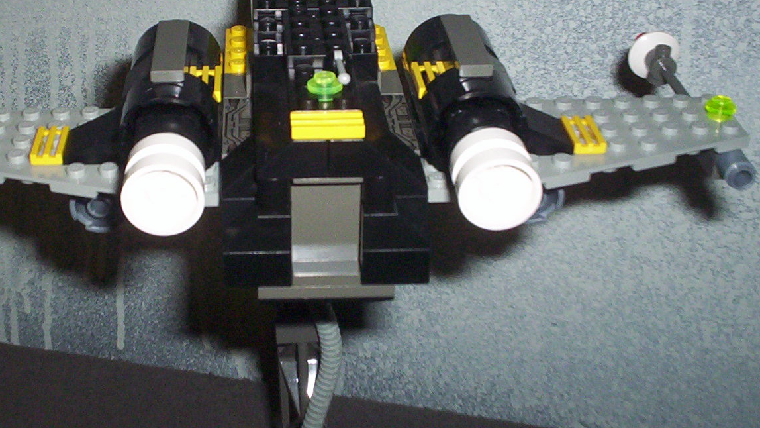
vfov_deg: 20.4
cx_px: 282
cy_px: 172
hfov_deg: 35.2
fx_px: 1189
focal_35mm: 59
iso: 140
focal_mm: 4.99
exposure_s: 1/60
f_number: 4.5
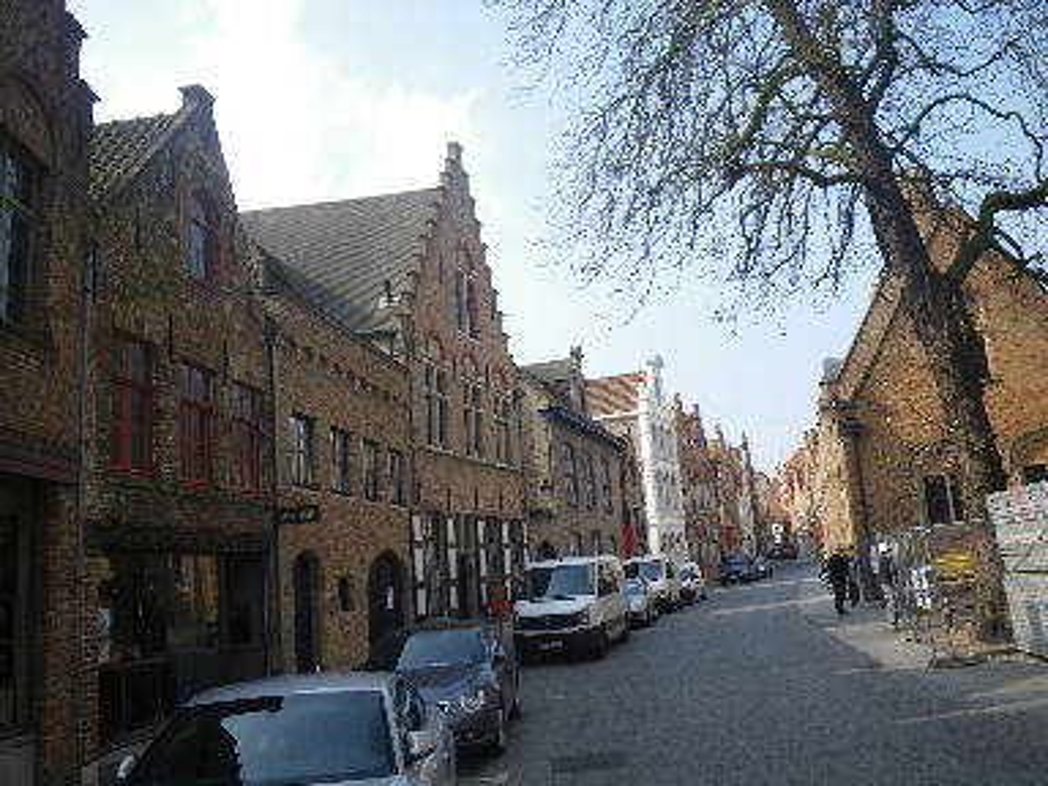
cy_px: 393
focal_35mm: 28
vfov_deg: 49.7
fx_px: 848
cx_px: 524
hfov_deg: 63.4
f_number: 4.2
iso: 50
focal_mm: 5
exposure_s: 1/160
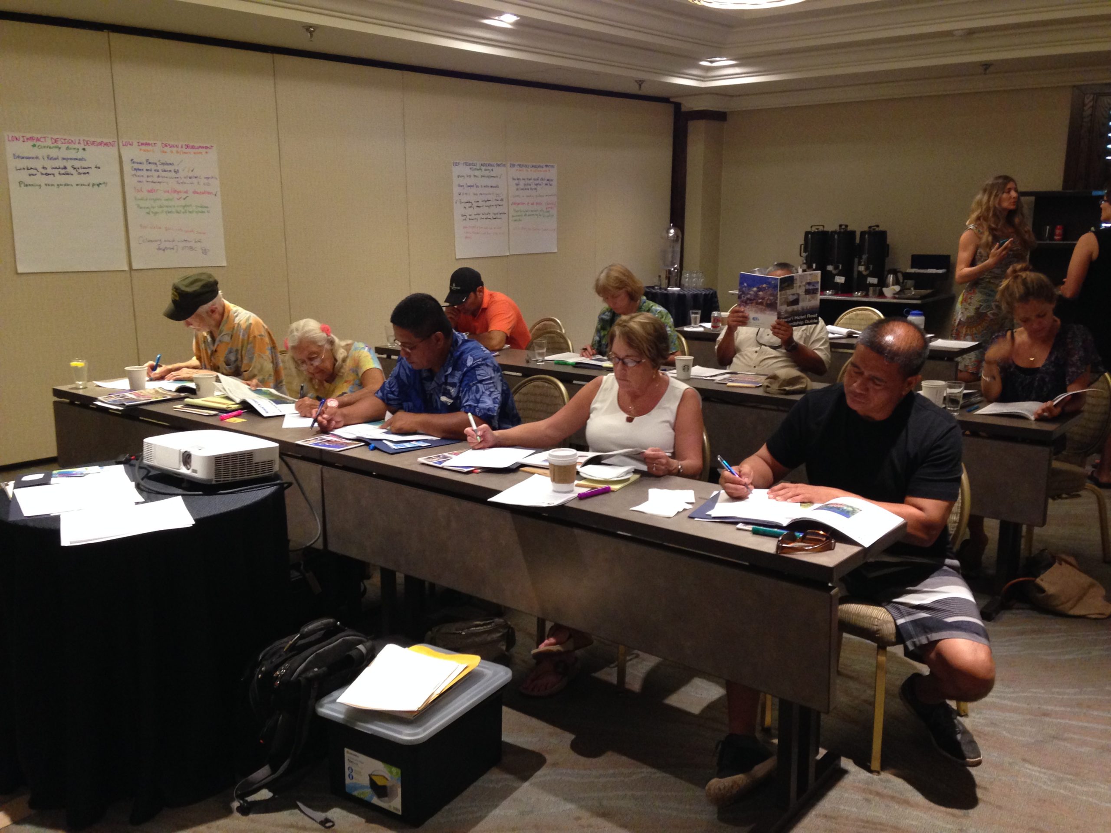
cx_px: 556
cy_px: 416
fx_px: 1059
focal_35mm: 33
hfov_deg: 55.4
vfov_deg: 42.9
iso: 250
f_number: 2.4
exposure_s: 1/20
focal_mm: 4.12
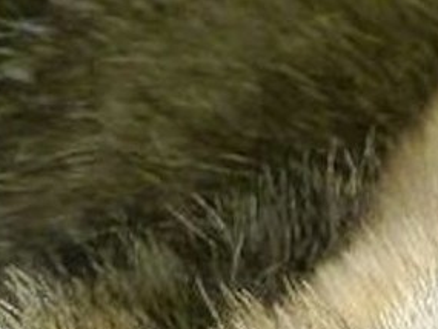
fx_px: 30456
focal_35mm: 2406
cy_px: 826
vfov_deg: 0.6
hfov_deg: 0.8
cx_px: 55
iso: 200
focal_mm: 77.4
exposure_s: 1/320
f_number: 6.2
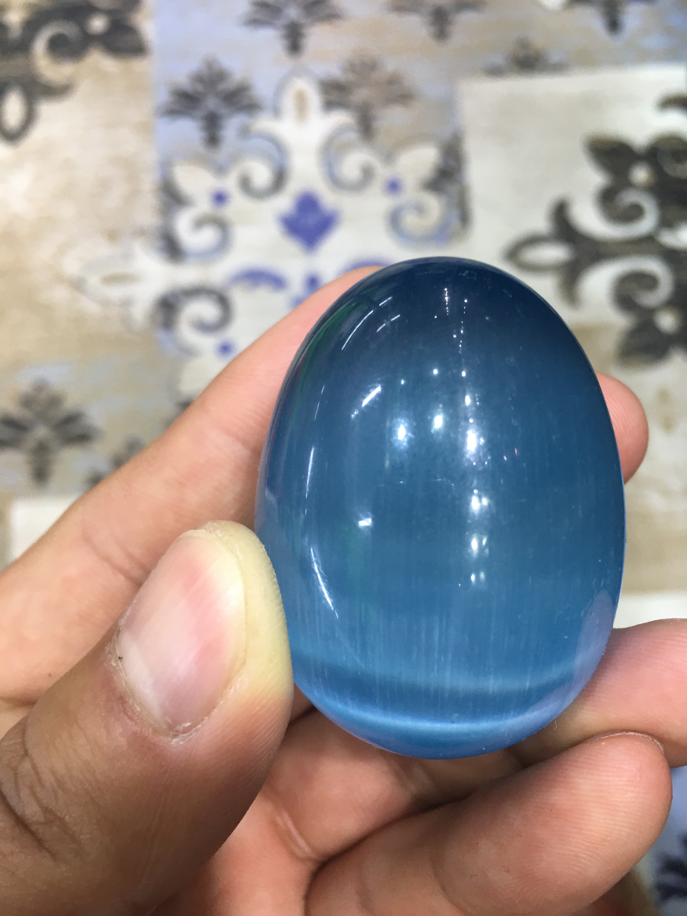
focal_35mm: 29
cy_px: 458
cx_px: 344
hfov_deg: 48.2
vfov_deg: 61.7
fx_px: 767
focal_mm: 4.15
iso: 32
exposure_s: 1/17
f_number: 2.2
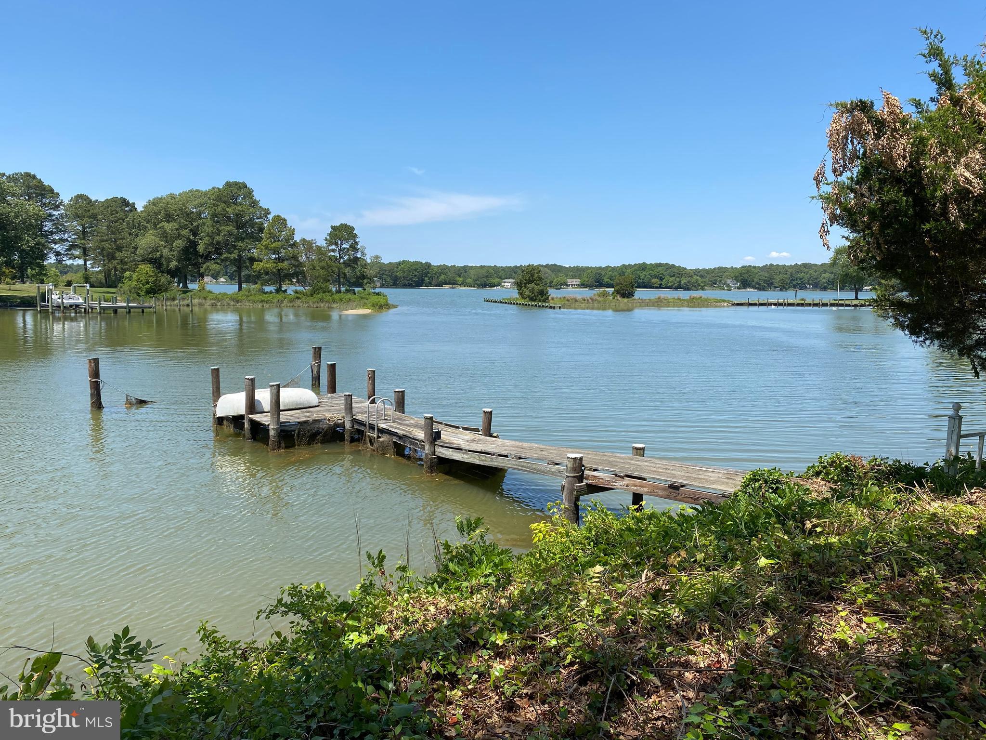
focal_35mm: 26
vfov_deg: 53.1
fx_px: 741
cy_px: 370
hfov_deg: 67.3
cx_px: 493
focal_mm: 4.25
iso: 32
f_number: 1.8
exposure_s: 1/2625
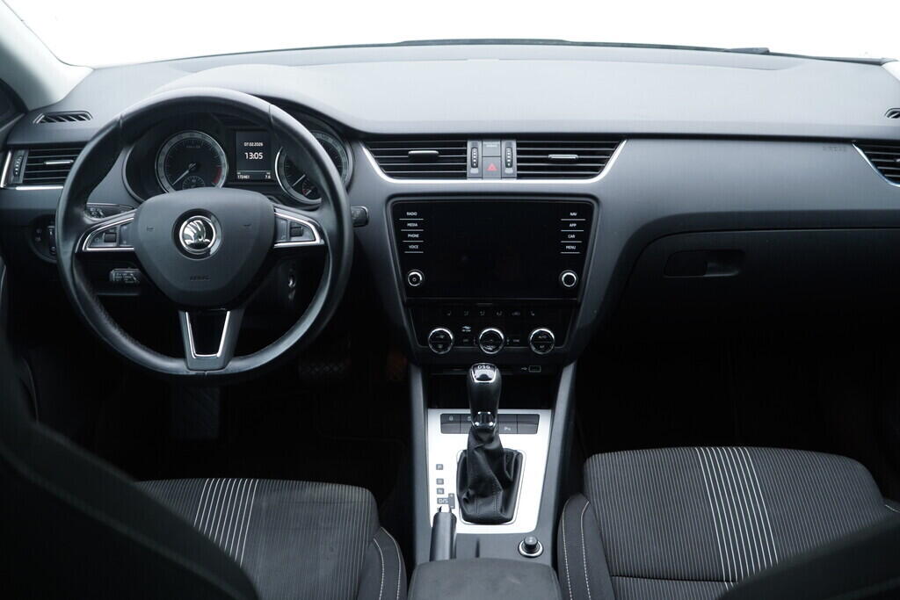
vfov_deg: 36.9
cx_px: 450
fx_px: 900
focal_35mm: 36
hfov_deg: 53.1
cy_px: 300
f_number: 2.8
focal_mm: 24
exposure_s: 1/40
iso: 250
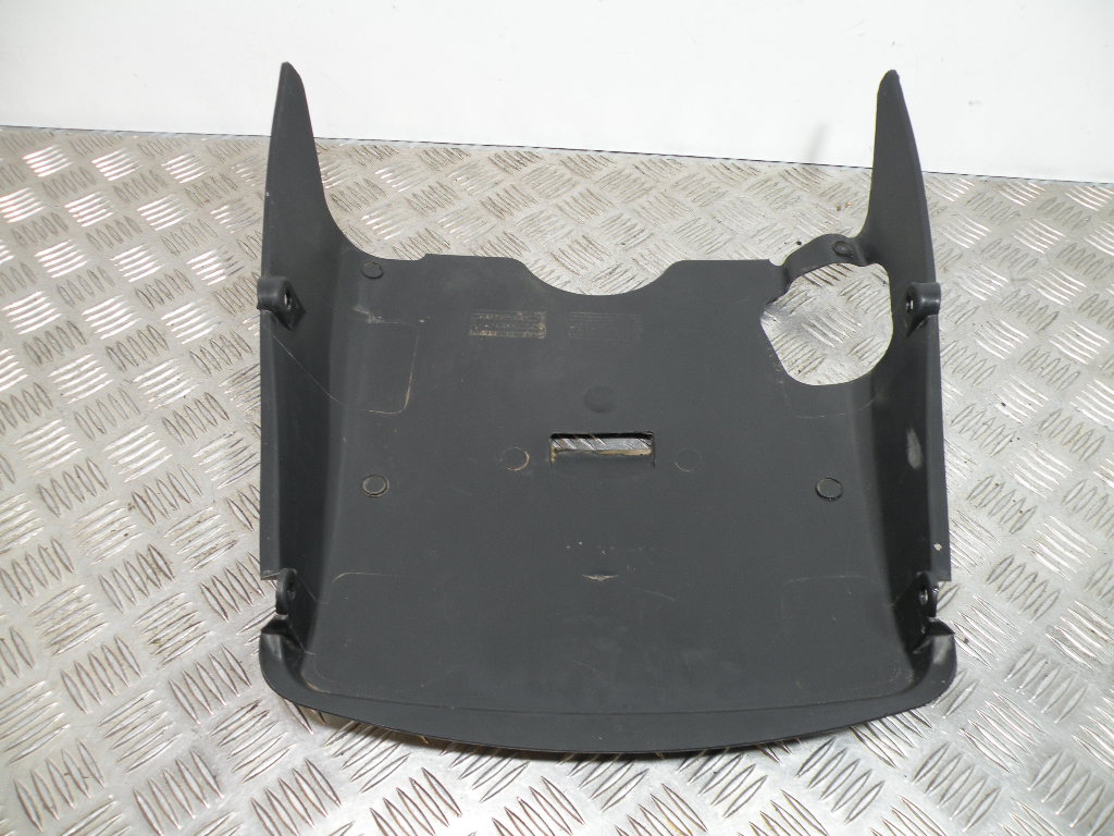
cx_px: 557
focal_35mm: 27
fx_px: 869
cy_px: 418
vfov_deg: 51.4
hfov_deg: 65.3
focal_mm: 4.7
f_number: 2.8
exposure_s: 1/60
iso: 89
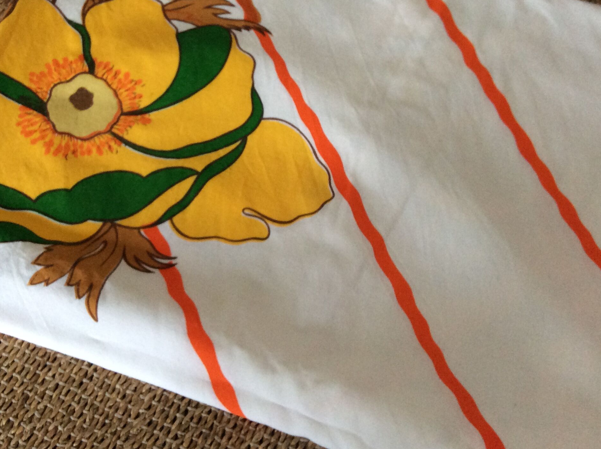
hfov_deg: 42.8
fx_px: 763
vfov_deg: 32.7
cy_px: 175
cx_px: 242
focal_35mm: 44
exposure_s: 1/25
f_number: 2.4
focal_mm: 3.3
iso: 125
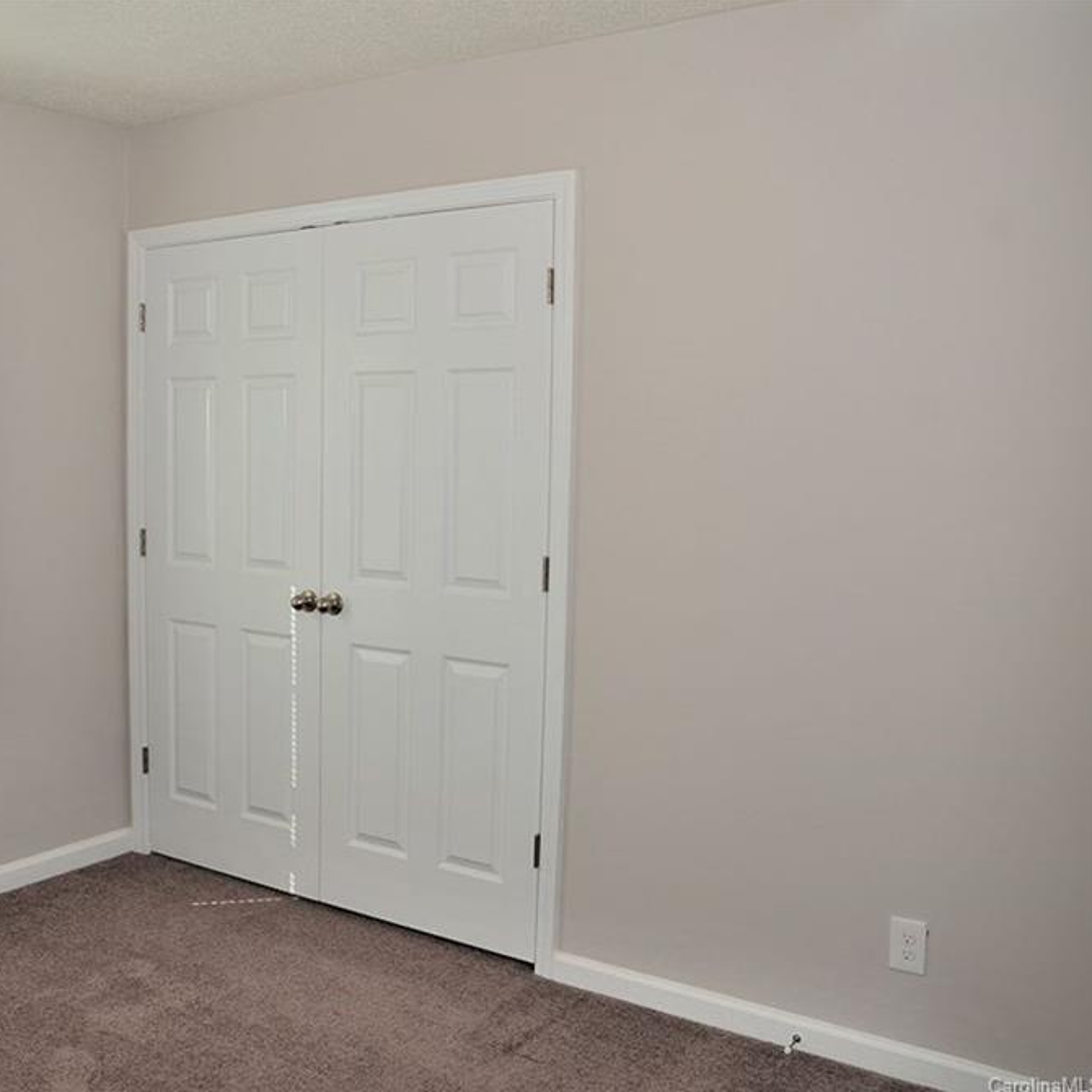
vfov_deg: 47.2
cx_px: 329
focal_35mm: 35
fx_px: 1249
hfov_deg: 46.2
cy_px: 548
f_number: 5.6
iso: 180
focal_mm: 18
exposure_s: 1/125
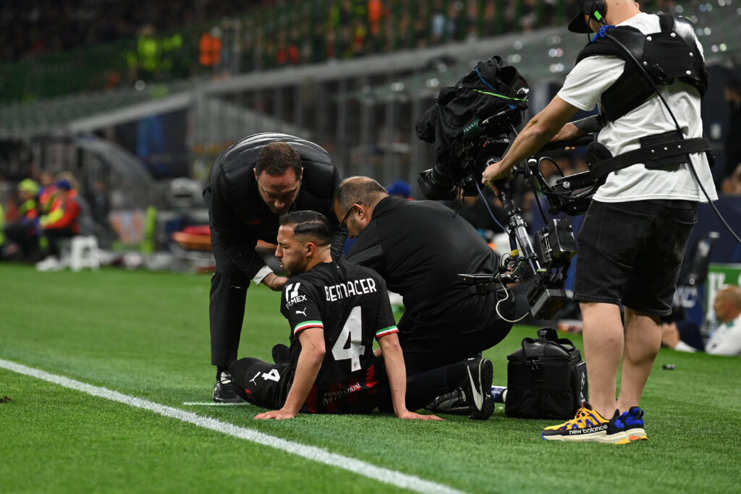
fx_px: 3911
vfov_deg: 7.2
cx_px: 370
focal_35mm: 190
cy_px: 247
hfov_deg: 10.8
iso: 3200
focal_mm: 190
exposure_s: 1/1600
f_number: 4
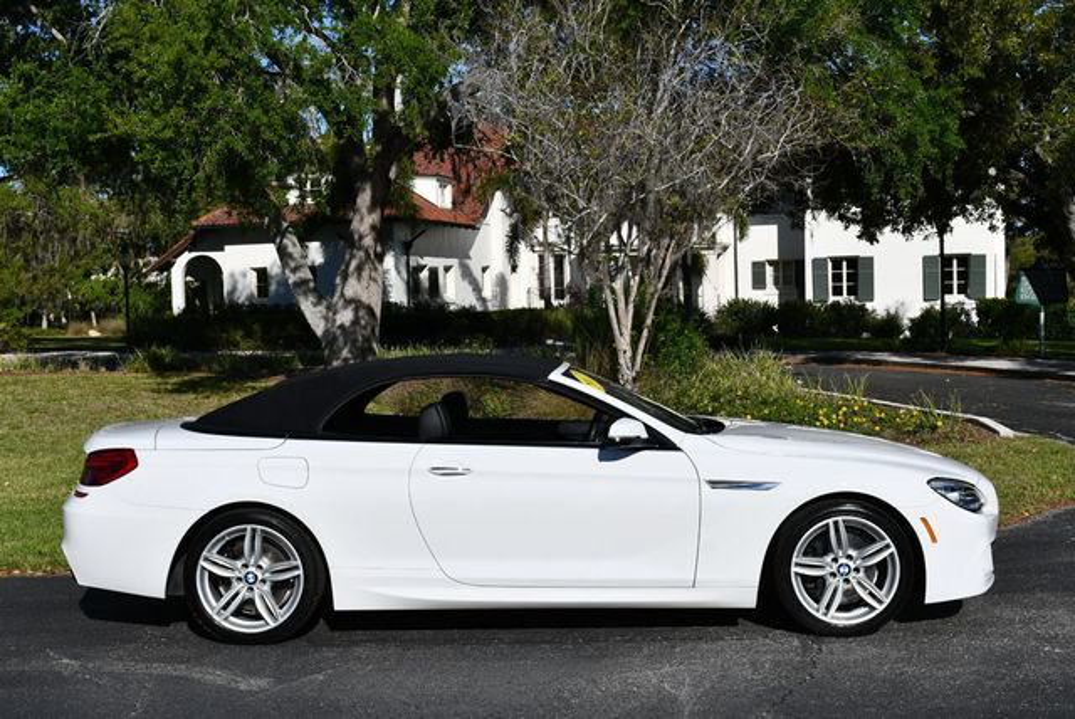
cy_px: 360
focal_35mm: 48
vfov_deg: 28.1
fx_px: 1435
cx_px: 538
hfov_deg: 41.1
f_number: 9
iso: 100
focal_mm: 24
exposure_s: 1/320
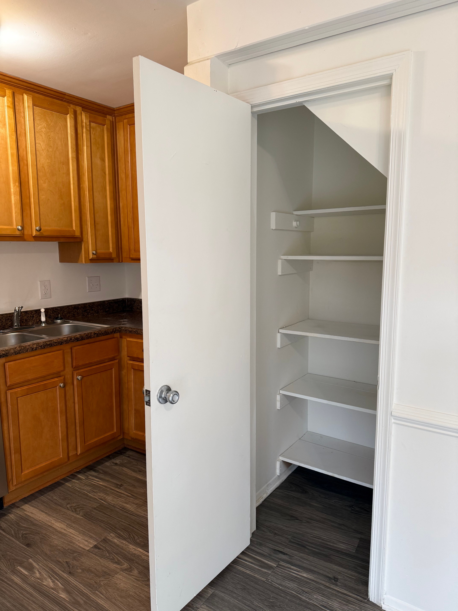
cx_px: 229
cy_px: 306
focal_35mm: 24
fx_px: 423
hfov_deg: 56.8
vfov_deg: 71.6
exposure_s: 1/60
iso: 200
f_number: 1.78
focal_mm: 6.76
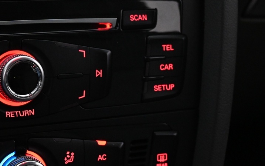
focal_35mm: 76
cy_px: 104
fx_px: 549
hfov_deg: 26.0
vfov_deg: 17.1
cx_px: 10
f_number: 4
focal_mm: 22
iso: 2500
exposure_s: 1/40
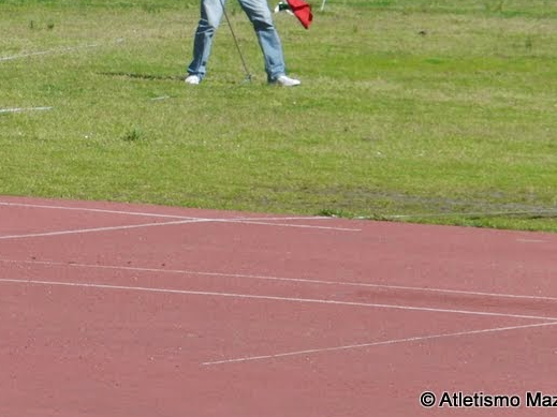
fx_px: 6789
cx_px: 44
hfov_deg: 4.7
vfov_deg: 3.5
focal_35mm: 422
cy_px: 20
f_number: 4.9
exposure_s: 1/800
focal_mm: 37.9
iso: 100
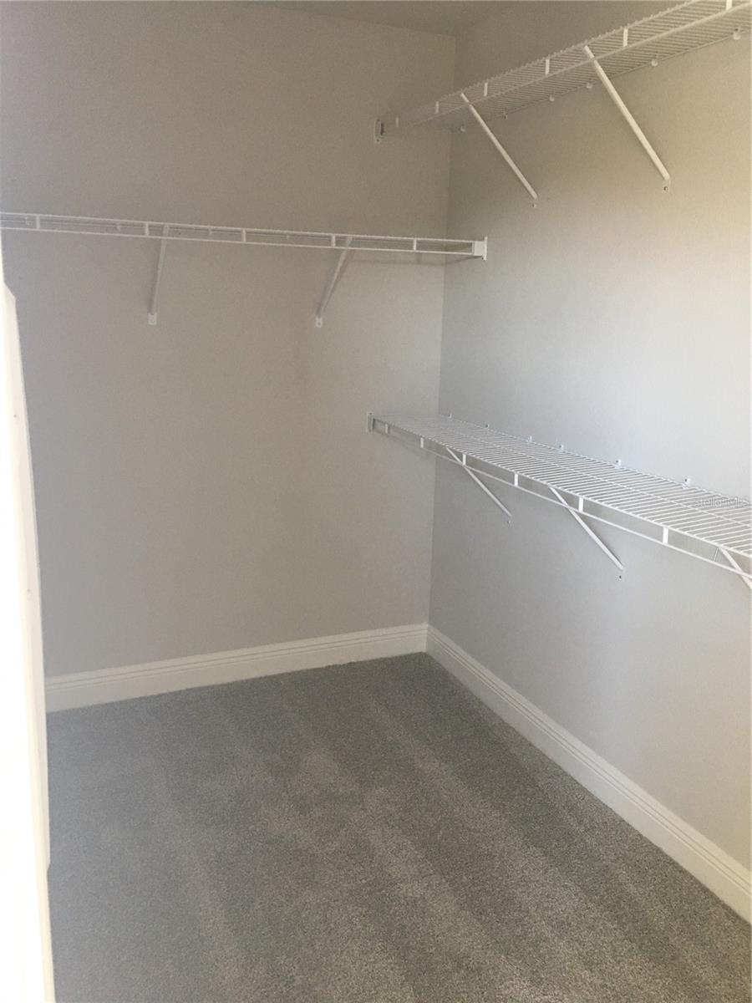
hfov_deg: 48.2
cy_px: 502
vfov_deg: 61.7
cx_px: 376
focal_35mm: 29
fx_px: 840
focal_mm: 4.15
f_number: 2.2
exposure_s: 1/15
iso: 64
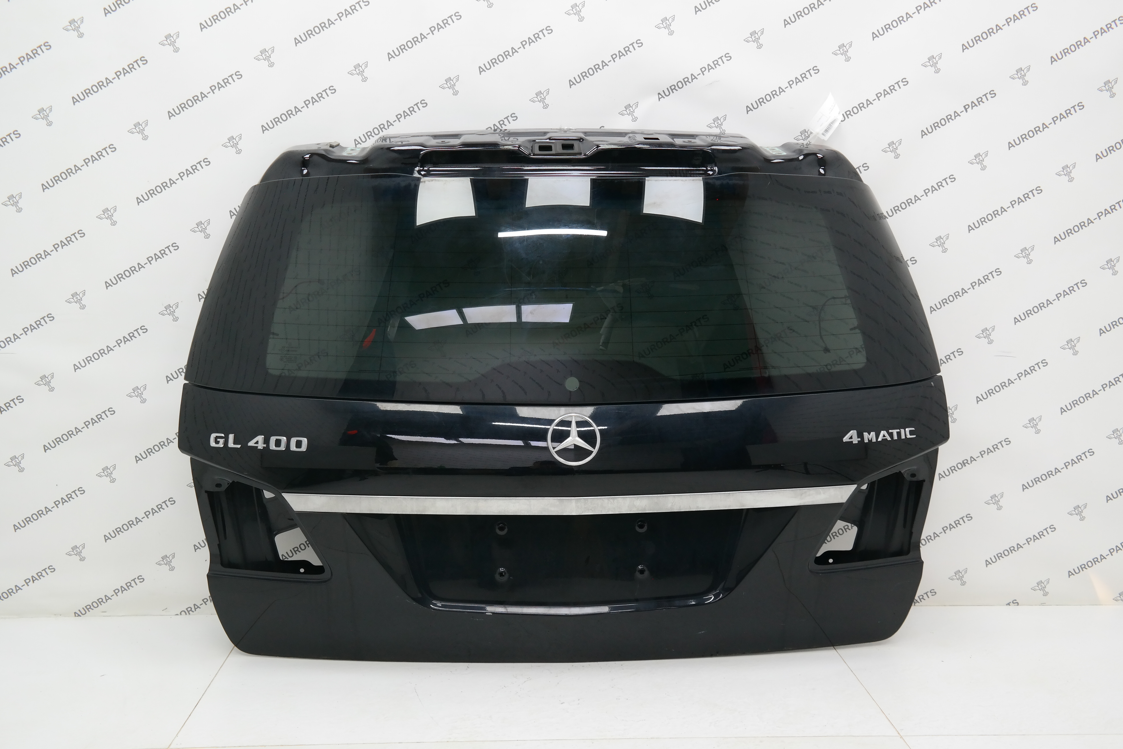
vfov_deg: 43.6
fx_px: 936
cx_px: 562
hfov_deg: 61.9
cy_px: 374
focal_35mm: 30
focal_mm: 20
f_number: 5.6
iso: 400
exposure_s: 1/40
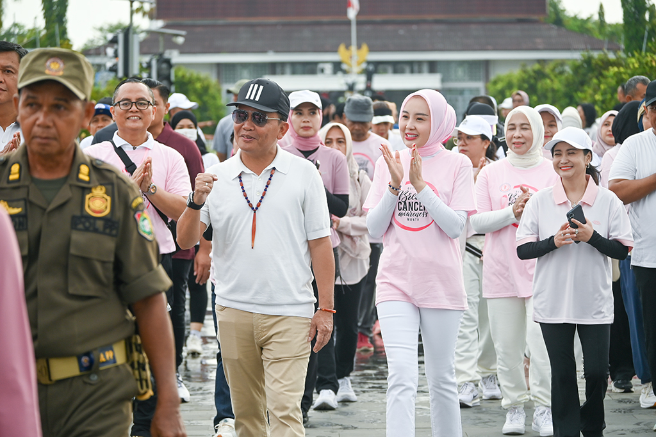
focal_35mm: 180
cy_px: 218
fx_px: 3280
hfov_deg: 11.4
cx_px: 328
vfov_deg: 7.6
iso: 200
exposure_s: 1/250
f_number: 5.3
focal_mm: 120
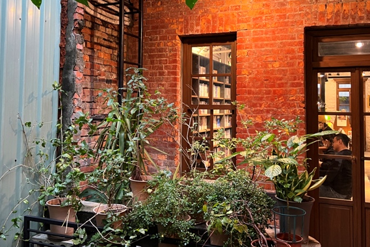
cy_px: 90
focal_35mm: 38
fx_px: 391
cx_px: 185
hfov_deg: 50.7
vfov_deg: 34.9
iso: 250
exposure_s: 1/60
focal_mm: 5.7
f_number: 1.5
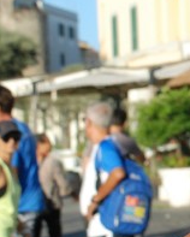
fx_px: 1207
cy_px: 91
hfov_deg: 8.6
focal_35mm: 172
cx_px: 360
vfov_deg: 11.2
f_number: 6.3
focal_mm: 40
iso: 1000
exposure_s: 1/1600
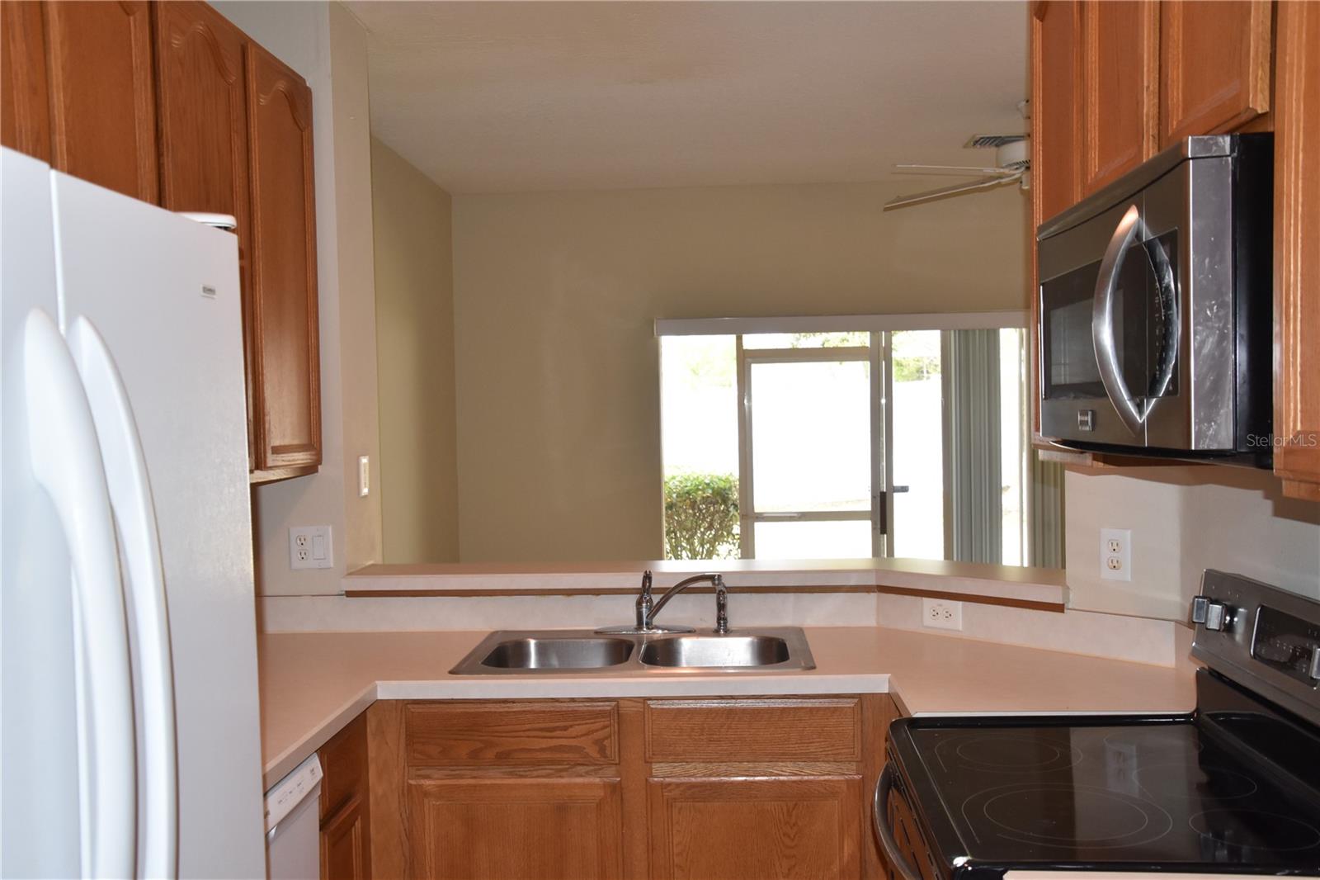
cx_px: 660
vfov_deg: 40.0
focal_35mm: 33
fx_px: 1210
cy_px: 440
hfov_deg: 57.2
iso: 800
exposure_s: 1/125
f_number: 5.6
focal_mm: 22
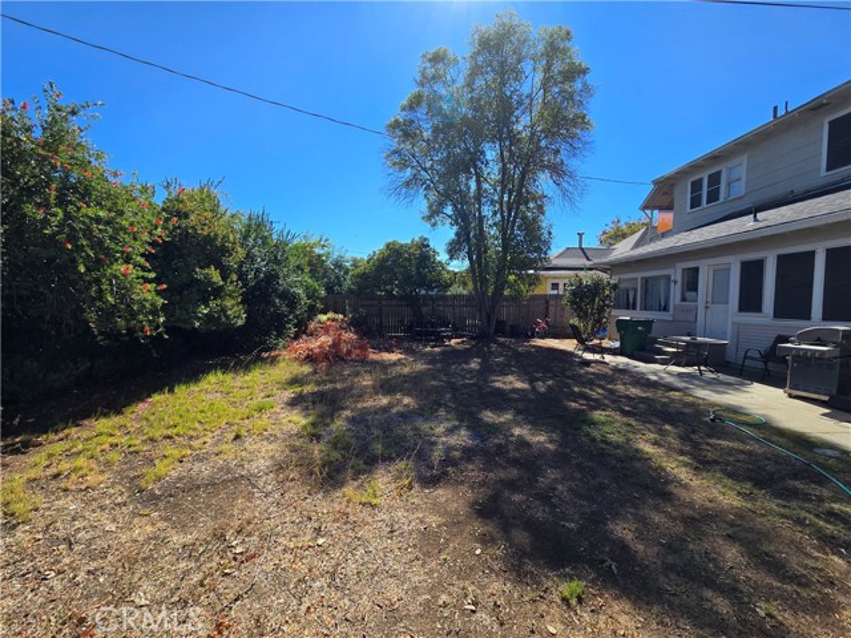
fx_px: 320
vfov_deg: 89.9
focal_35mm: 13
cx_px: 426
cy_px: 319
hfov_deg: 106.2
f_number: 2.2
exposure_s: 1/1614
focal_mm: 2.2
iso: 50
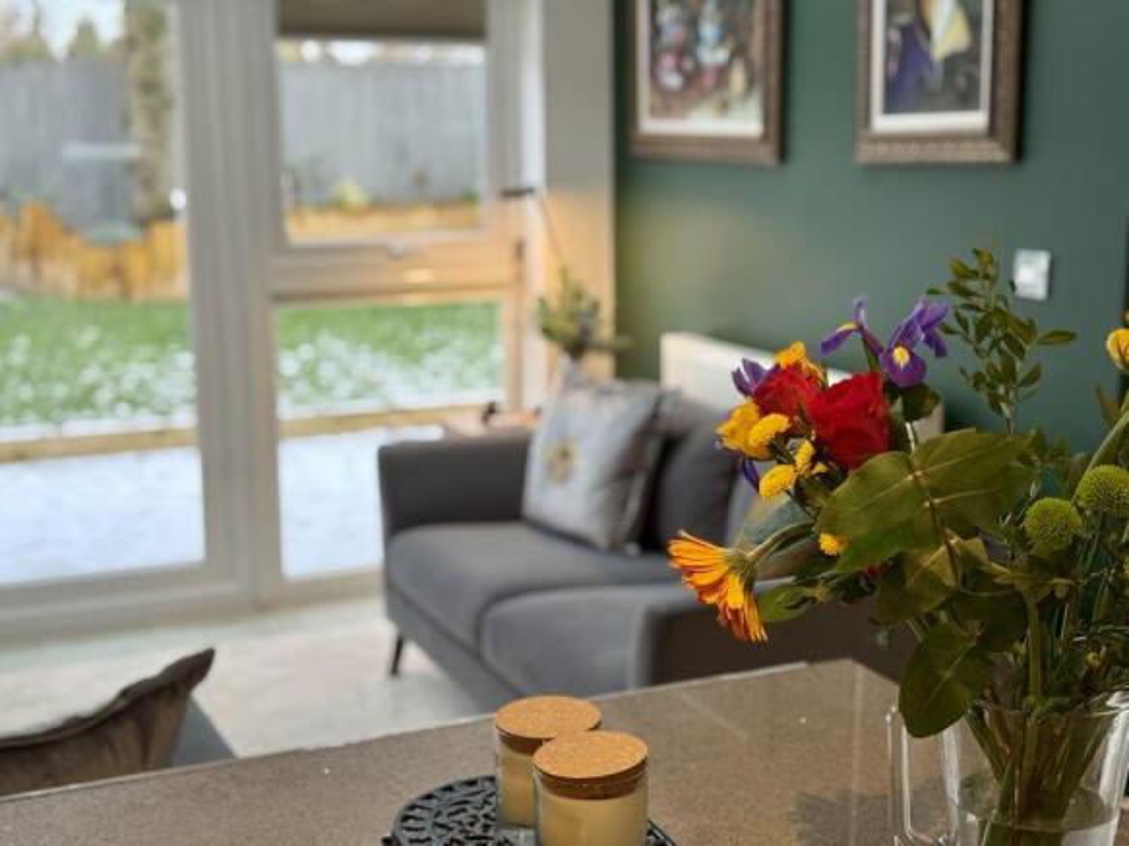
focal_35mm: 48
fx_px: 1565
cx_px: 564
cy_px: 423
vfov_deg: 30.3
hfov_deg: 39.7
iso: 80
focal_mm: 6.76
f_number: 1.78
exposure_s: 1/121
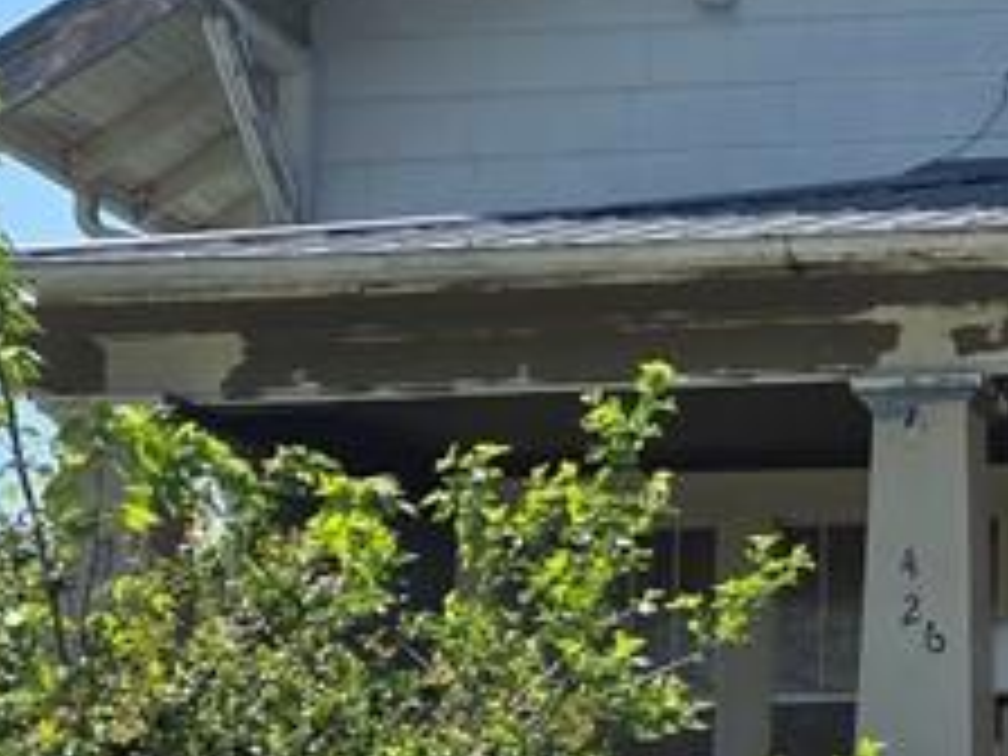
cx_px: 1336
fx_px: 3058
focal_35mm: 105
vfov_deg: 14.0
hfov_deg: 17.5
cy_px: 688
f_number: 1.8
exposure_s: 1/4187
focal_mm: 5.4
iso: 80
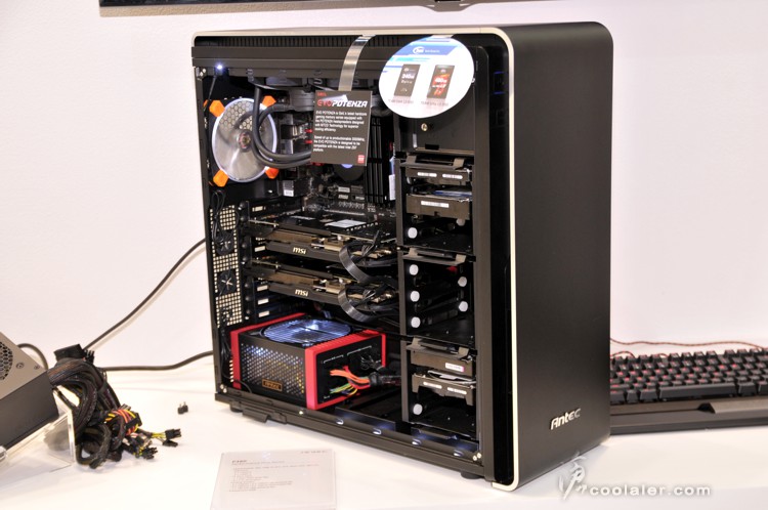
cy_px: 255
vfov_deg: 22.6
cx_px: 384
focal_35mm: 60
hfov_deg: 33.4
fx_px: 1278
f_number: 4.5
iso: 400
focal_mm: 40
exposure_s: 1/80
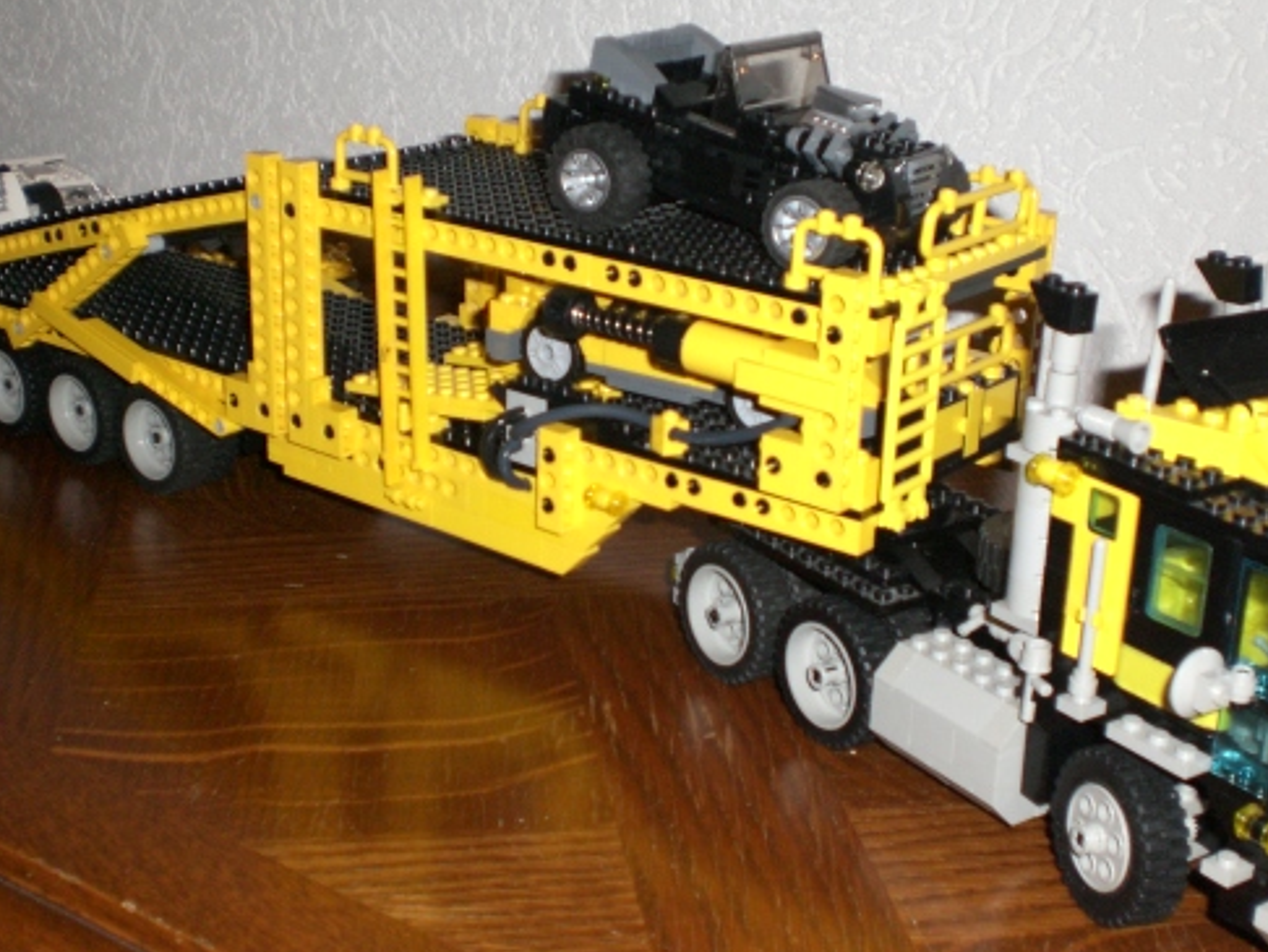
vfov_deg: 29.1
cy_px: 490
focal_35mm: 50
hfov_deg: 38.2
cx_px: 639
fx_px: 1832
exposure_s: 1/60
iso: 200
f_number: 3.1
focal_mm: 6.3
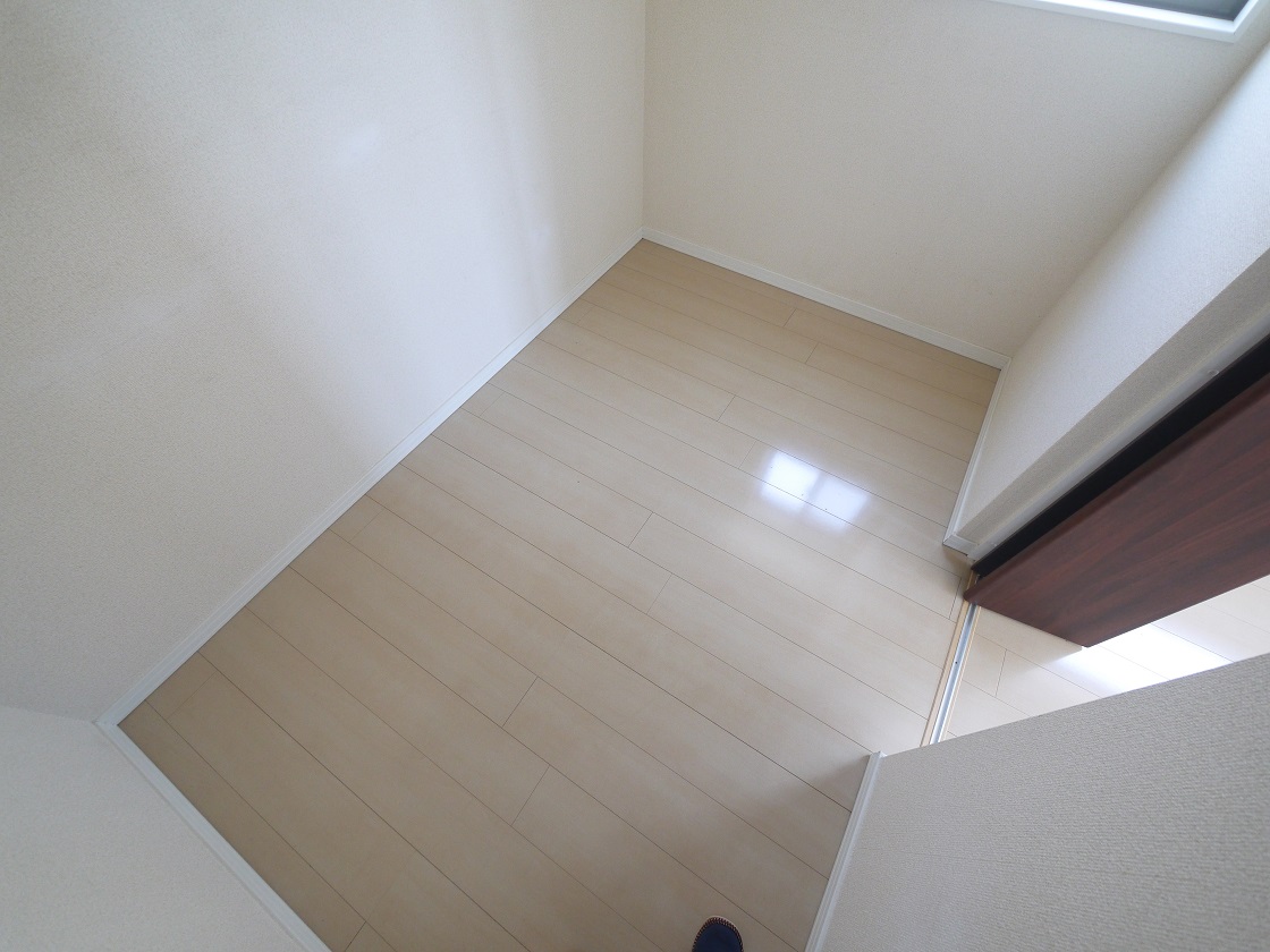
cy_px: 476
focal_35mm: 14
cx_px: 635
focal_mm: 7
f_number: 4
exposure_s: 1/60
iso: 640
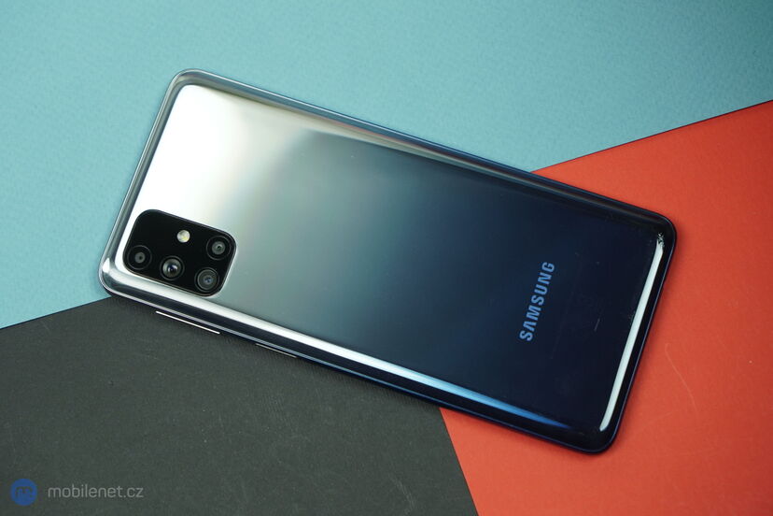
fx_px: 1439
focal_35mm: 67
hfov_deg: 30.1
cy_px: 258
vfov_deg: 20.3
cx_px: 386
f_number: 5.6
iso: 800
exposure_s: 1/125
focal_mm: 67
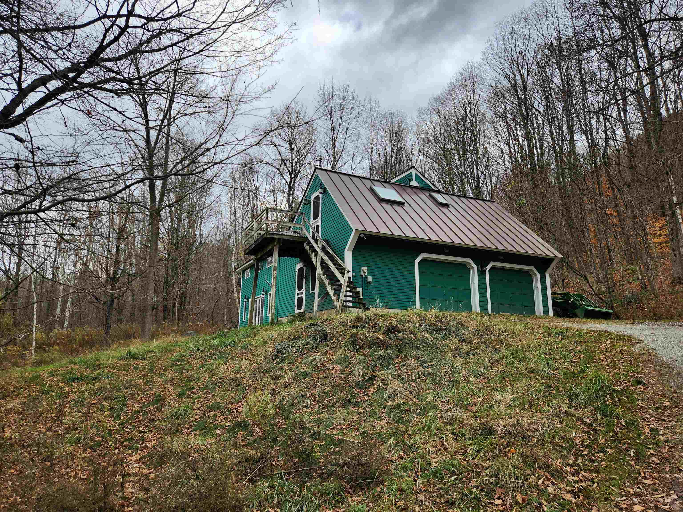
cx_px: 342
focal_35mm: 23
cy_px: 256
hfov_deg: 73.9
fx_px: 454
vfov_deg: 58.9
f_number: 1.8
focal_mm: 5.4
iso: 20
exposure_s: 1/447
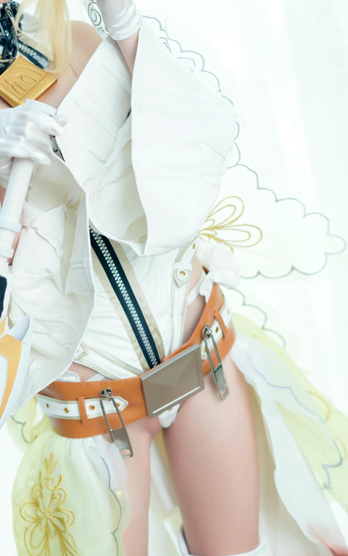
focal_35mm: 96
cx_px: 52
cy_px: 162
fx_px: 1457
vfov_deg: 21.5
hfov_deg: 13.5
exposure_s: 1/160
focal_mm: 58
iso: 400
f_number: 2.8
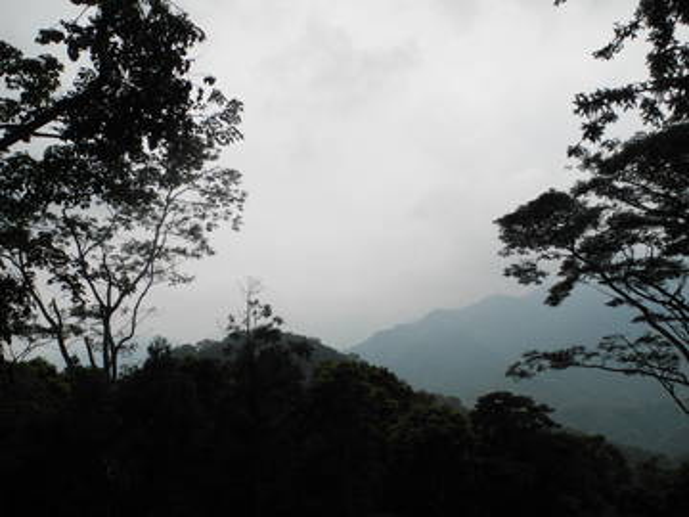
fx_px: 557
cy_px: 258
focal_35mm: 28
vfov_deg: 49.7
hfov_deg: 63.4
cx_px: 344
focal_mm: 6
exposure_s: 1/1250
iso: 200
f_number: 6.3
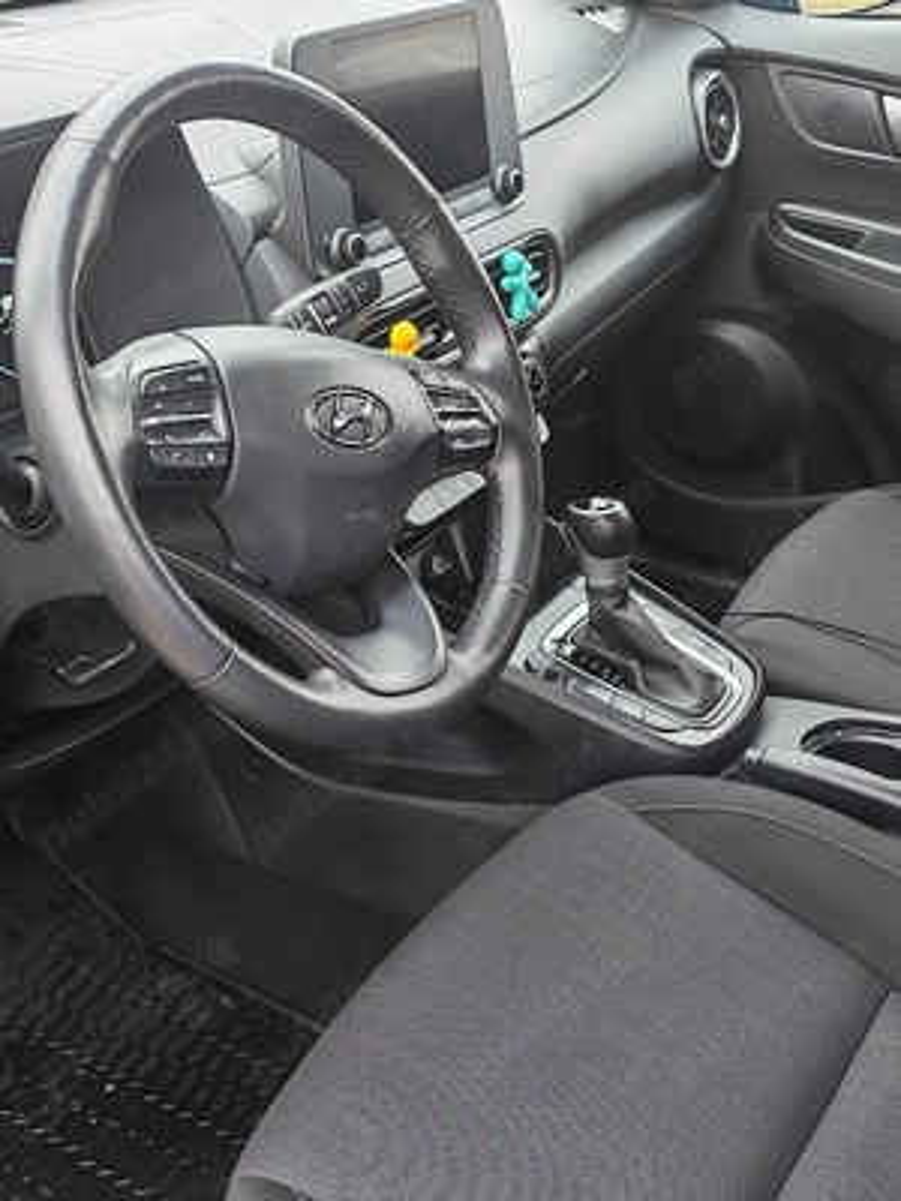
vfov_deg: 42.1
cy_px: 600
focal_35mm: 45
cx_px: 450
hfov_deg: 32.2
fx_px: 1562
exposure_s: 1/100
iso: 125
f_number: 1.9
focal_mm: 6.12
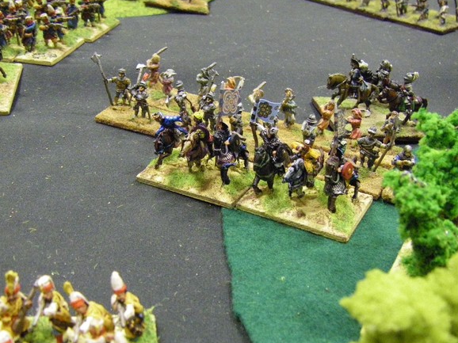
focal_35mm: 50
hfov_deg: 38.2
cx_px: 225
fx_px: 661
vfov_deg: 29.1
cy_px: 183
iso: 800
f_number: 3.5
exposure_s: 1/15
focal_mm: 6.3
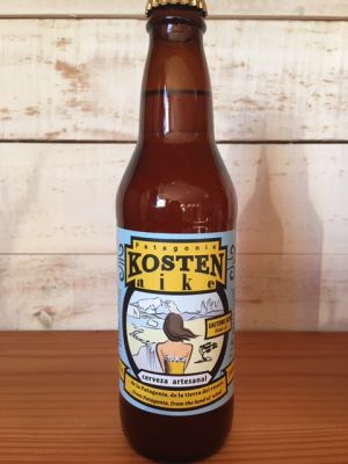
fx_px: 389
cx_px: 174
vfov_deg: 61.7
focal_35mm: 29
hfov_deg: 48.2
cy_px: 232
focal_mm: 4.15
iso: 80
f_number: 2.2
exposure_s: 1/33
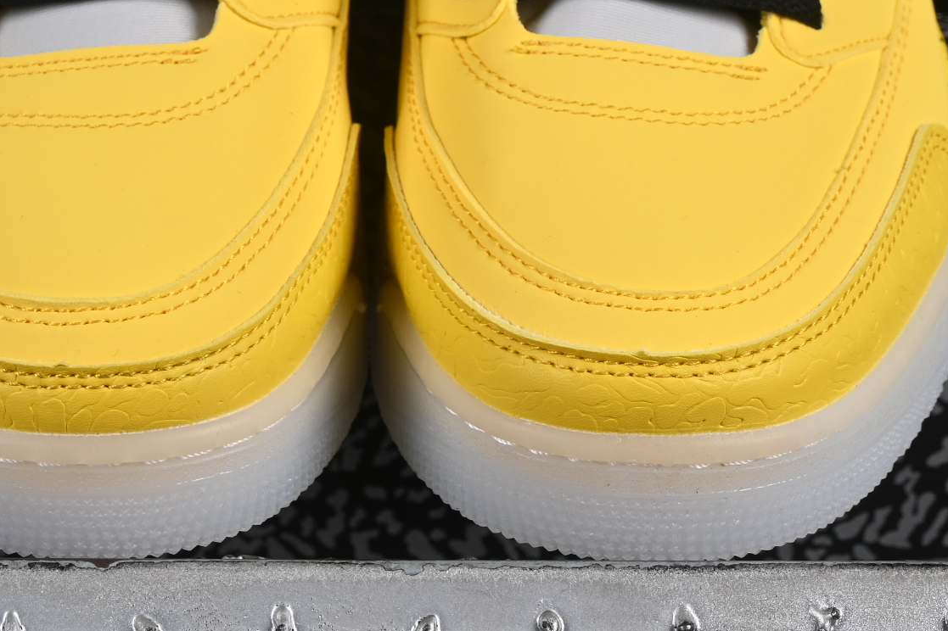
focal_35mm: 187
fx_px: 4923
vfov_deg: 7.3
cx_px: 366
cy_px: 80
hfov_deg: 11.0
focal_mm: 50
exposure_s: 1/80
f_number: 8
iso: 160
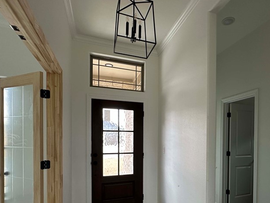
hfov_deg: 72.7
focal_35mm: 23
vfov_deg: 57.2
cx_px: 169
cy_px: 140
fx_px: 179
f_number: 2.2
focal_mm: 2.22
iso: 160
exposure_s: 1/99
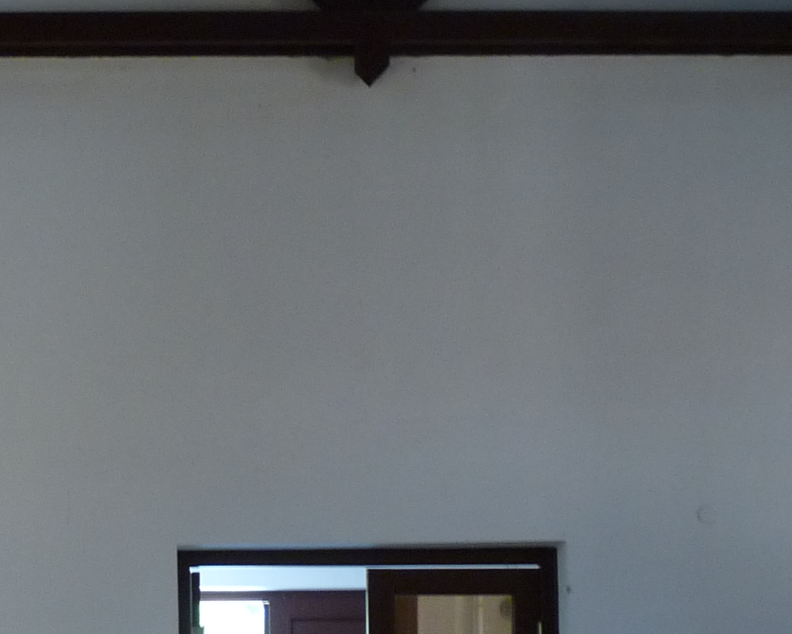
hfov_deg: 21.9
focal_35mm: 83
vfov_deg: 17.9
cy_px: 692
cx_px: -60
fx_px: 1946
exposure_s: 1/30
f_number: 2.8
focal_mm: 4.8
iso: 200
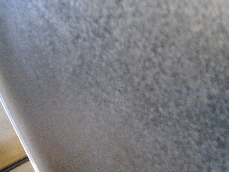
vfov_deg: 53.1
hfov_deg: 67.3
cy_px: 86
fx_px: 172
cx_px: 114
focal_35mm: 26
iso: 800
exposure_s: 1/40
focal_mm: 4.6
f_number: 3.2
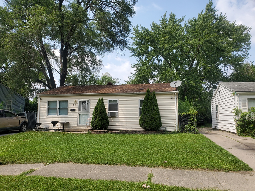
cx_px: 128
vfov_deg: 53.1
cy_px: 96
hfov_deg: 67.3
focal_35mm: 26
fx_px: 192
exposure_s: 1/1019
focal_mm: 4.3
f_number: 2.4
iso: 50
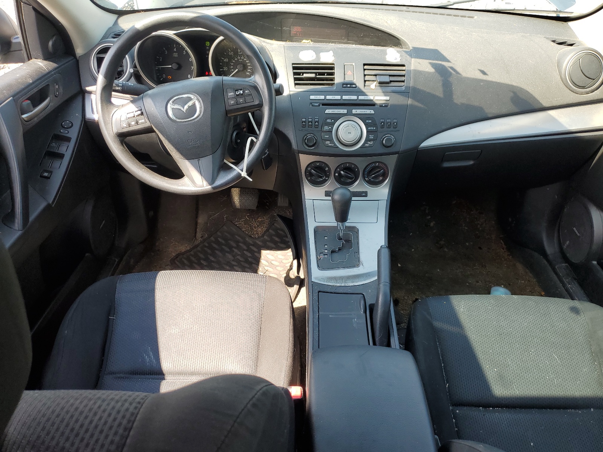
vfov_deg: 53.1
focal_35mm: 26
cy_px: 226
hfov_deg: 67.3
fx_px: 453
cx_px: 302
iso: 50
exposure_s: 1/278
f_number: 1.5
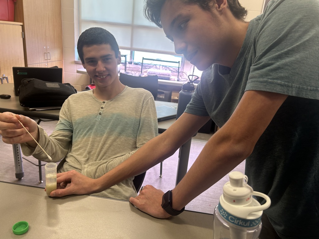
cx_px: 160
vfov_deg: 53.1
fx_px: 240
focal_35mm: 26
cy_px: 120
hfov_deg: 67.3
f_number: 1.5
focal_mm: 5.7
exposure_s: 1/60
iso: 80
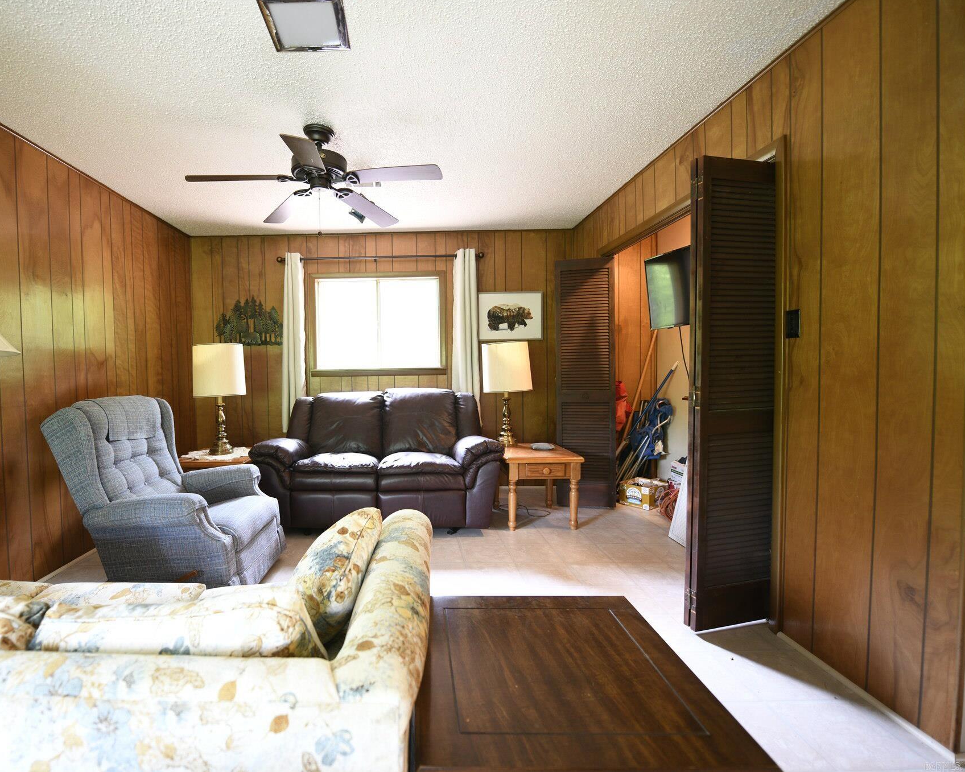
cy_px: 385
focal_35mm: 17
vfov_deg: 77.0
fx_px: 486
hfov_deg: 88.8
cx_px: 398
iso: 640
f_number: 2.8
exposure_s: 1/15
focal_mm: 15
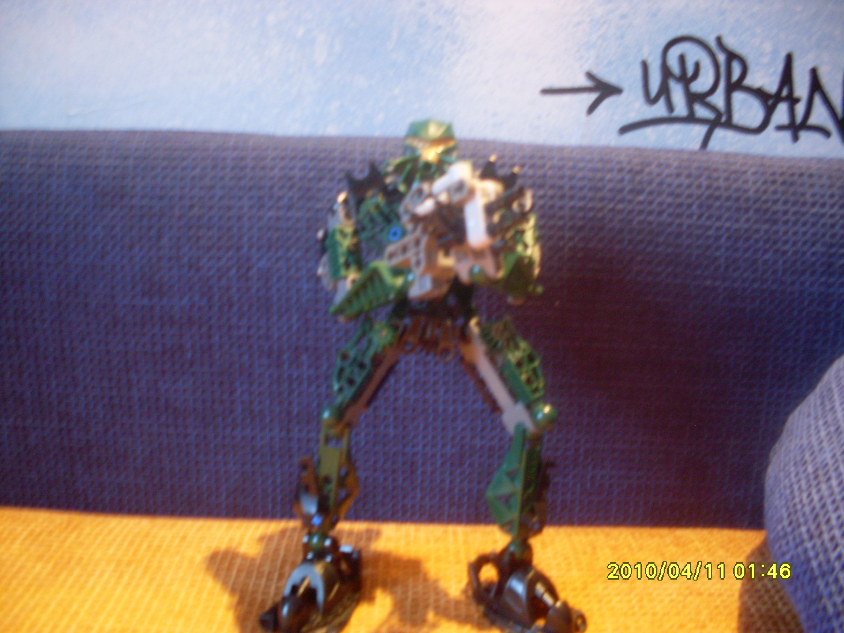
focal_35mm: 38
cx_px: 422
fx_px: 927
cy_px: 316
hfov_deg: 49.0
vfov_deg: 37.7
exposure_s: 1/1.43
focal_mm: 6.3
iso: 200
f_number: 2.8
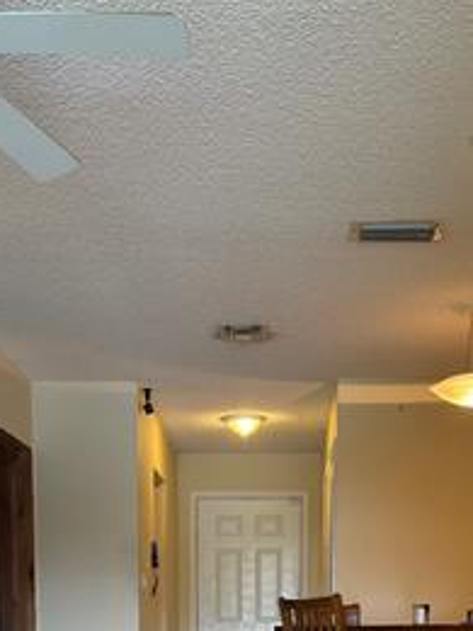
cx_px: 223
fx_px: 1093
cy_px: 680
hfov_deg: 24.4
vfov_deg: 29.3
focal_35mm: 60
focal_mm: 5.96
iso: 100
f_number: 1.6
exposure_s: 1/60
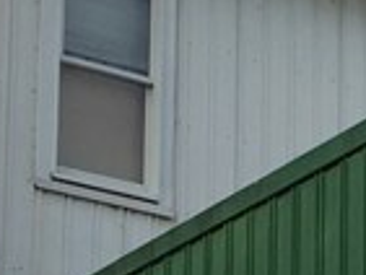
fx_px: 2233
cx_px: 543
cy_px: 519
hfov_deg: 9.1
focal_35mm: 211
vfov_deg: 6.9
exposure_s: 1/860
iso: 32
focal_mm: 4.15
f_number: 2.2
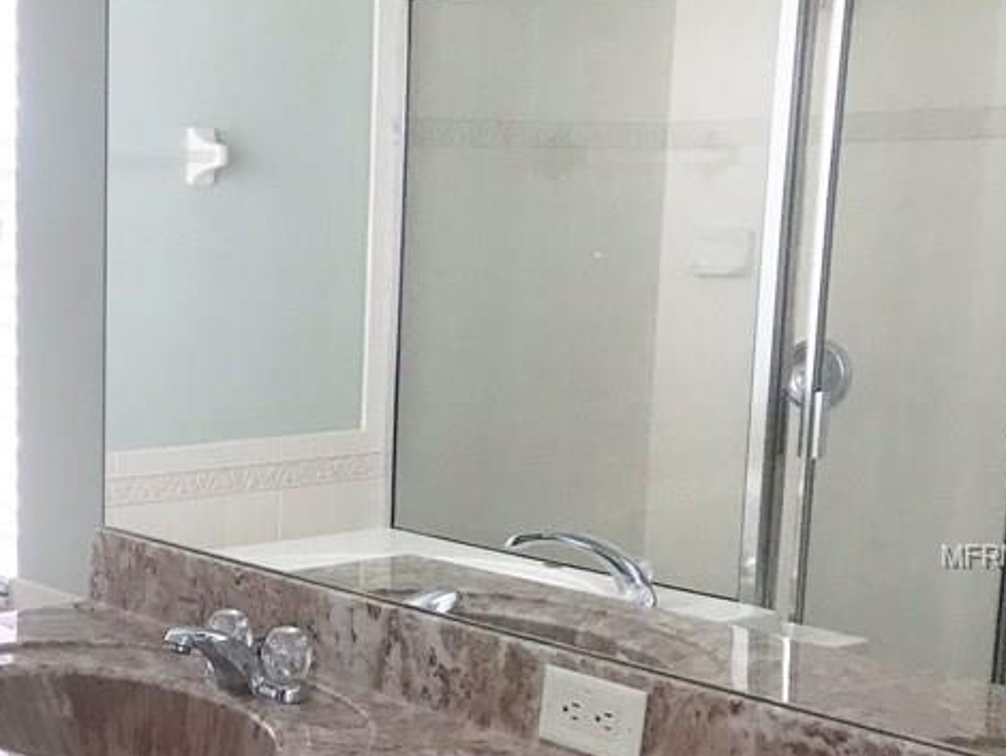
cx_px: -26
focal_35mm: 61
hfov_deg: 29.4
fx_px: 1774
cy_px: 557
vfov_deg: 23.8
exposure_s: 1/32
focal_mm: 3.99
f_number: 1.8
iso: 25
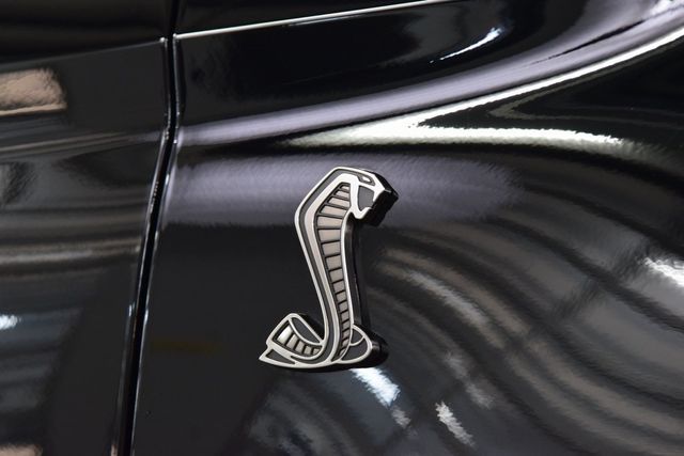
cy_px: 228
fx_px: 1995
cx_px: 342
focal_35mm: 105
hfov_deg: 19.5
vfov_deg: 13.0
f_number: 7.1
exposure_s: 1/30
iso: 1400
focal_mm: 70
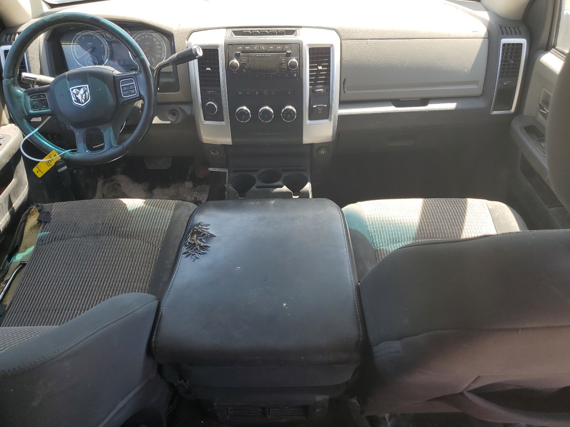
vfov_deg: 53.1
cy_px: 214
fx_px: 428
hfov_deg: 67.3
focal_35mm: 26
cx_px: 285
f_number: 1.5
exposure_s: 1/303
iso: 50
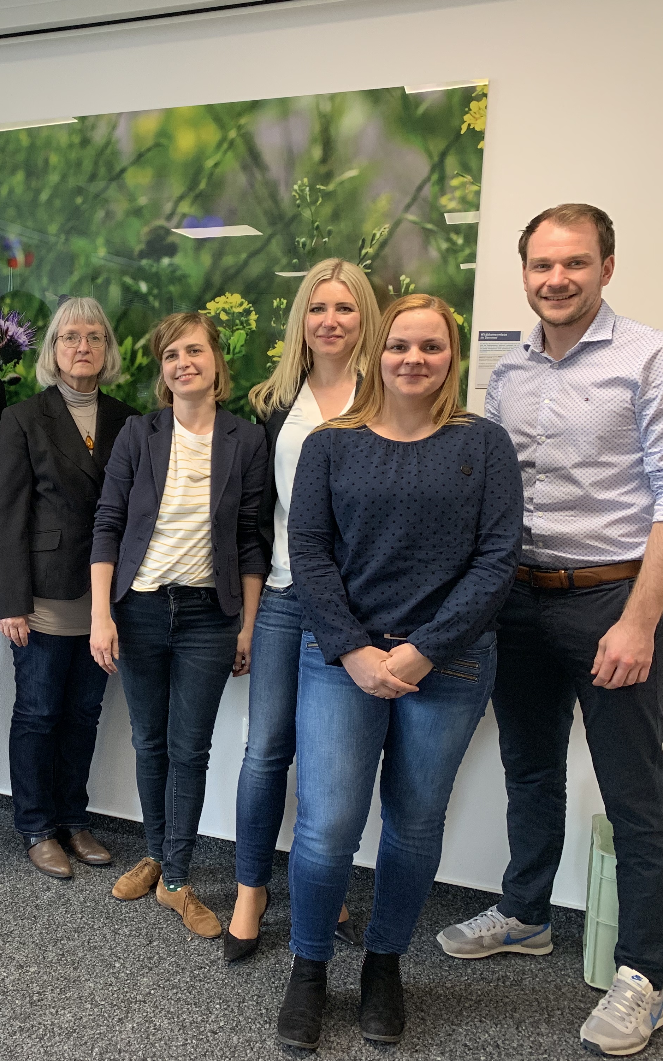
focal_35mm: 37
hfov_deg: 32.2
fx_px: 1070
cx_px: 28
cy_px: 528
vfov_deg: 52.7
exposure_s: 1/119
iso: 100
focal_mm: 4.25
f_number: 1.8
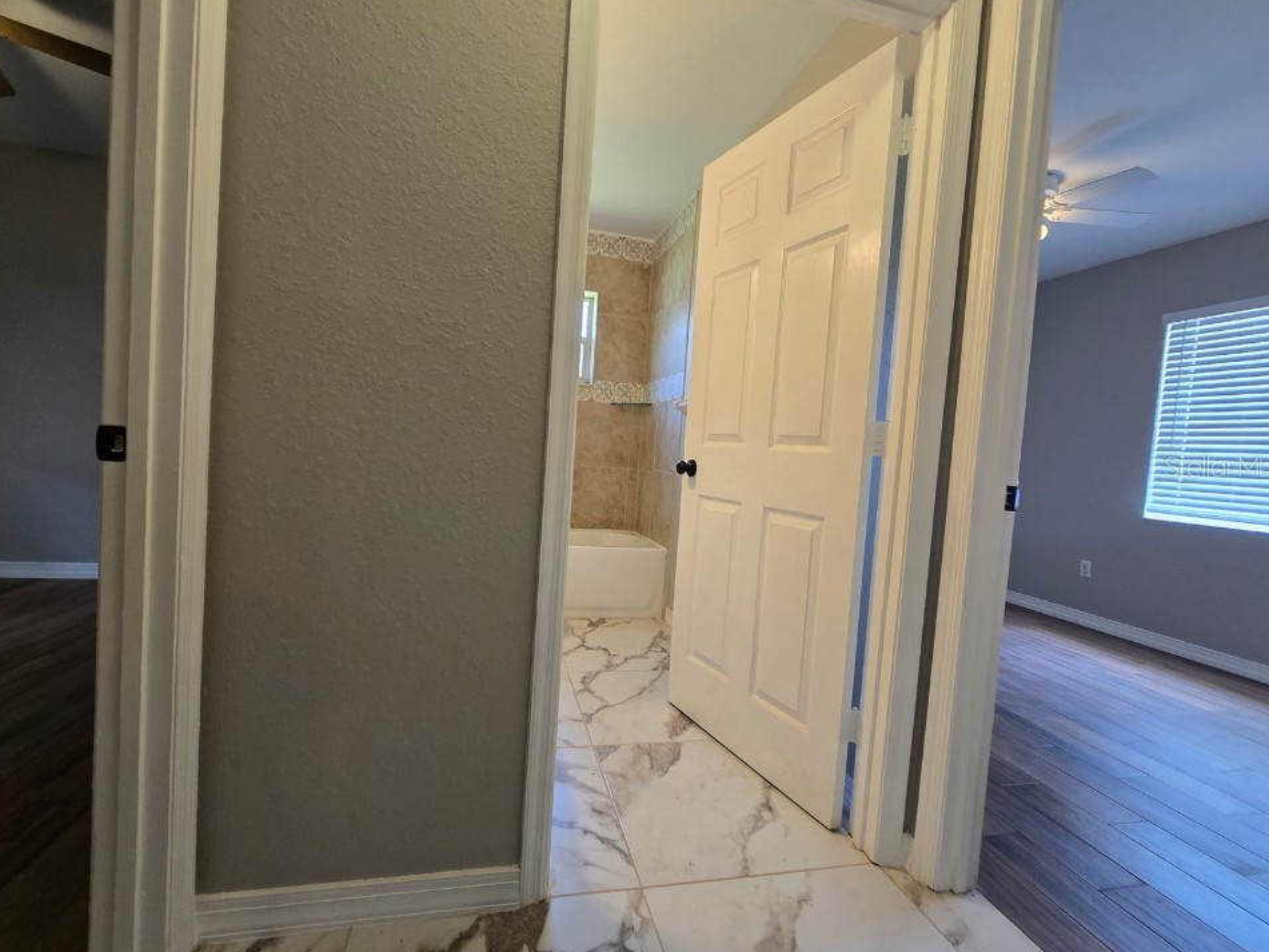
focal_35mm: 14
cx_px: 607
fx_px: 513
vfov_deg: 85.6
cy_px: 466
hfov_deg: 102.0
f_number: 2.2
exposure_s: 1/60
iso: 100
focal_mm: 2.2
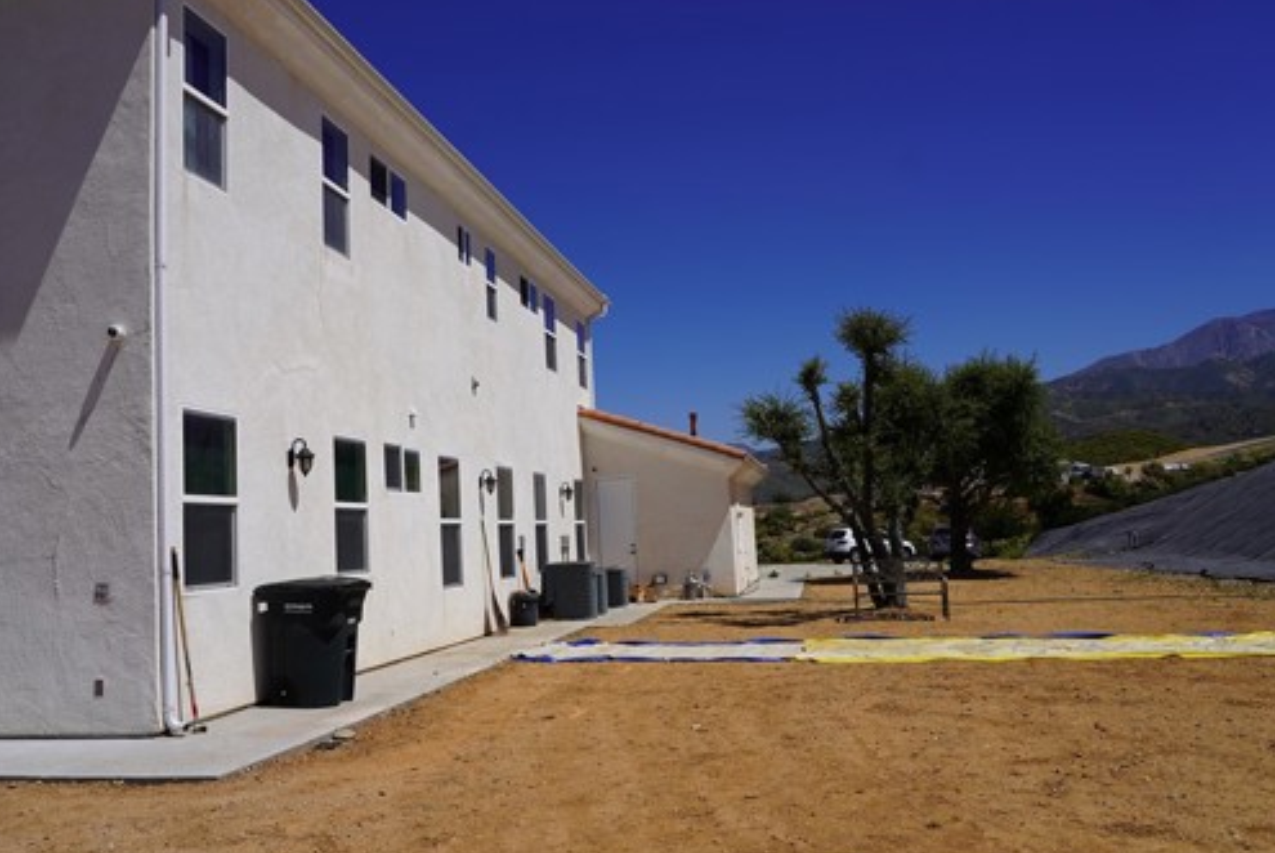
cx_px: 577
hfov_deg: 60.1
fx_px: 1099
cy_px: 403
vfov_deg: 42.4
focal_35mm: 31
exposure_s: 1/1600
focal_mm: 24
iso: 100
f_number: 5
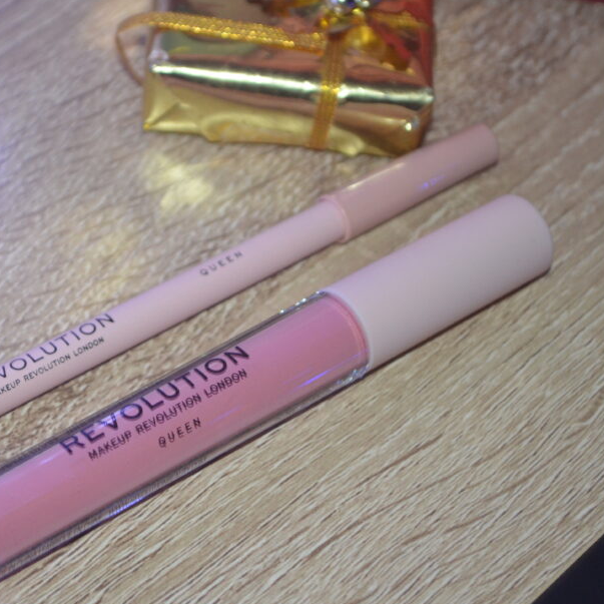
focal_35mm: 119
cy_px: 326
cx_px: 197
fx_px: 2344
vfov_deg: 14.7
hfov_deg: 14.7
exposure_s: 1/60
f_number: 5.6
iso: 1600
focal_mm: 55
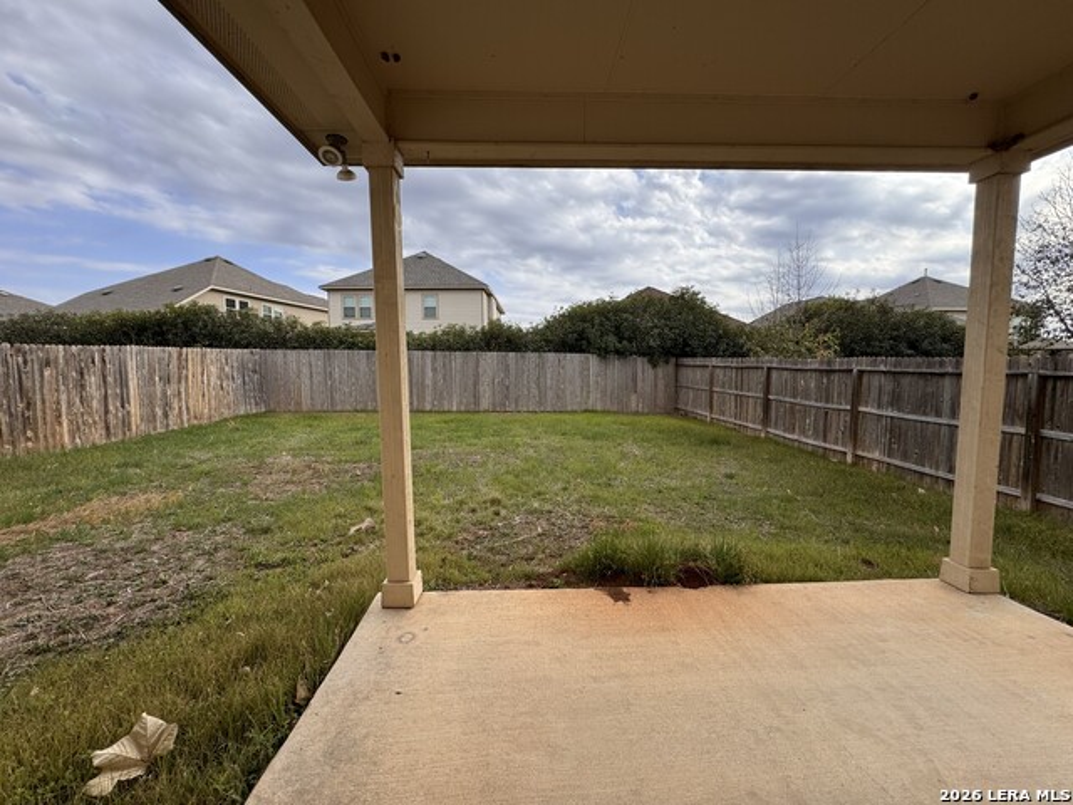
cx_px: 536
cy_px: 402
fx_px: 434
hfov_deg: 102.1
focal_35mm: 14
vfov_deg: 85.7
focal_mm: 2.22
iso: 50
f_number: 2.2
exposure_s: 1/910
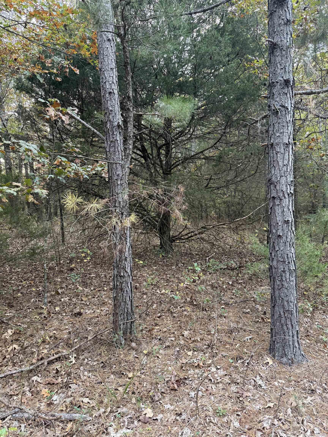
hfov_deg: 56.8
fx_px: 303
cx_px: 164
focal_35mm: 24
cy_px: 218
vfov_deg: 71.6
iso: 200
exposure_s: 1/60
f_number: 1.78
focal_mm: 6.76
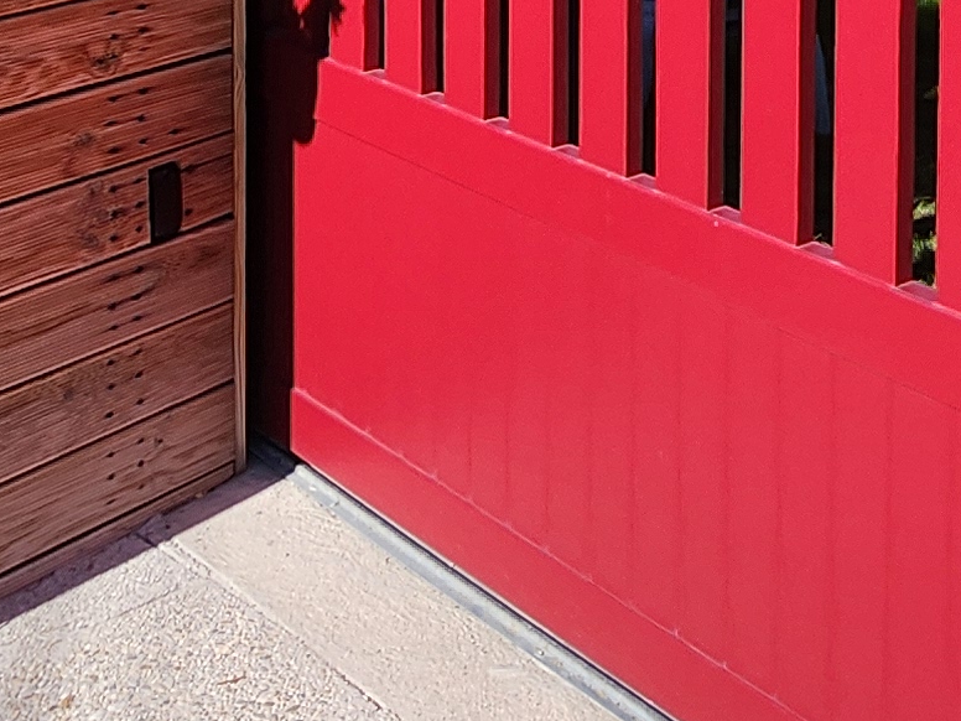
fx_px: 1860
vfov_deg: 19.1
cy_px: -372
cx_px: 900
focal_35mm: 67
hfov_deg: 27.7
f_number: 2.2
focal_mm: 1.7
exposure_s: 1/1182
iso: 32
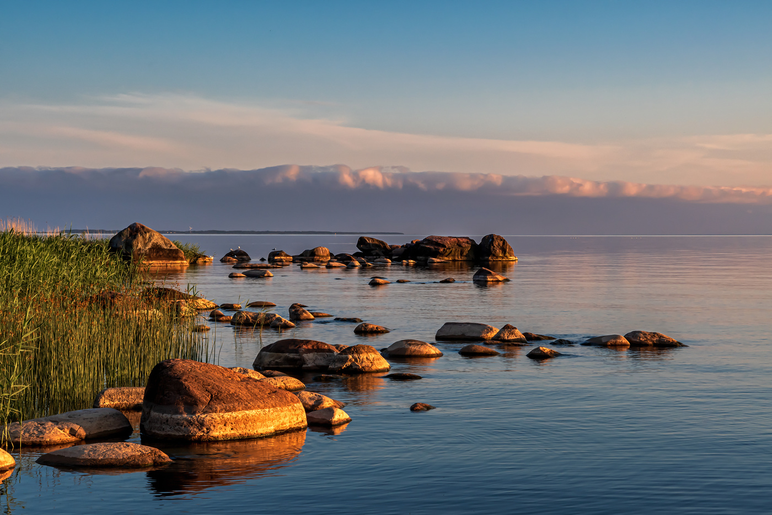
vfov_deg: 18.2
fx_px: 1609
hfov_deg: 27.0
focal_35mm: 75
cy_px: 258
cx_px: 386
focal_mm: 50
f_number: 16
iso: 200
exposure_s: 1/60
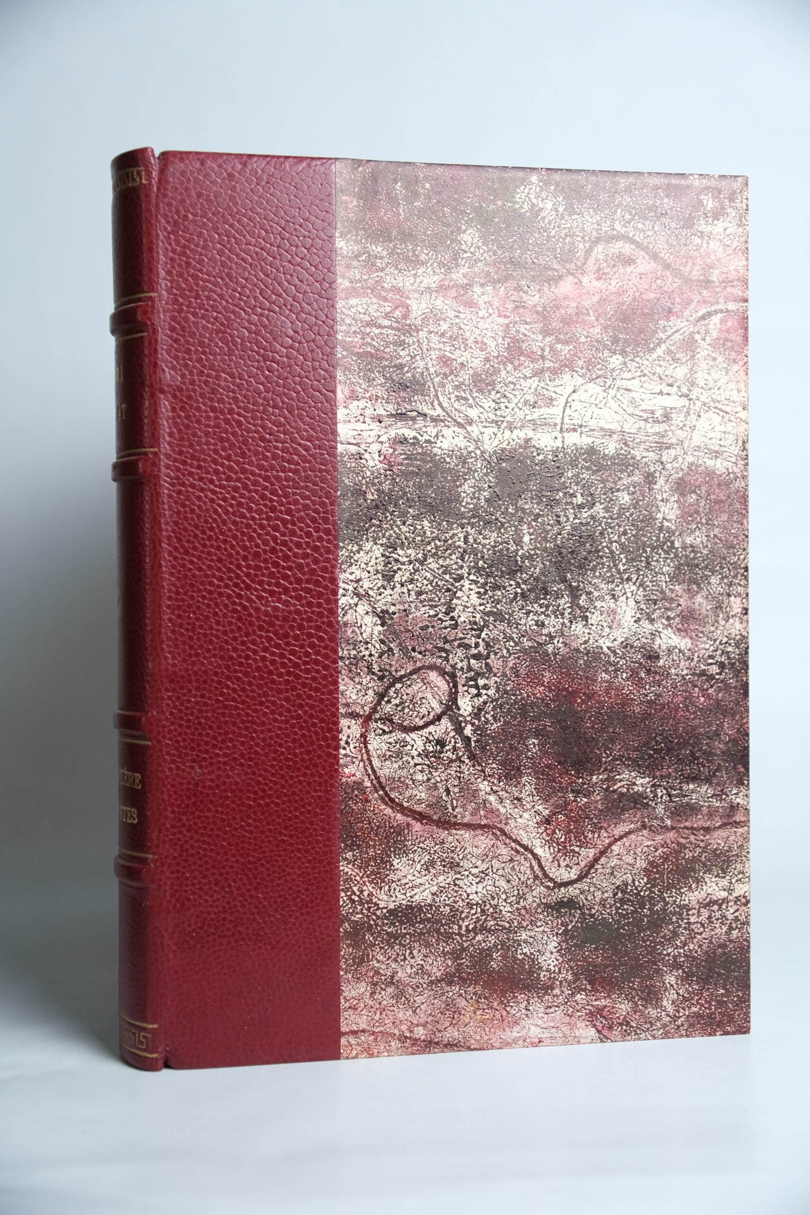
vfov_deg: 43.6
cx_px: 405
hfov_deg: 29.9
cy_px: 608
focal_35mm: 45
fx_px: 1518
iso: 400
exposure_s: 1/100
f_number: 4
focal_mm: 29.8
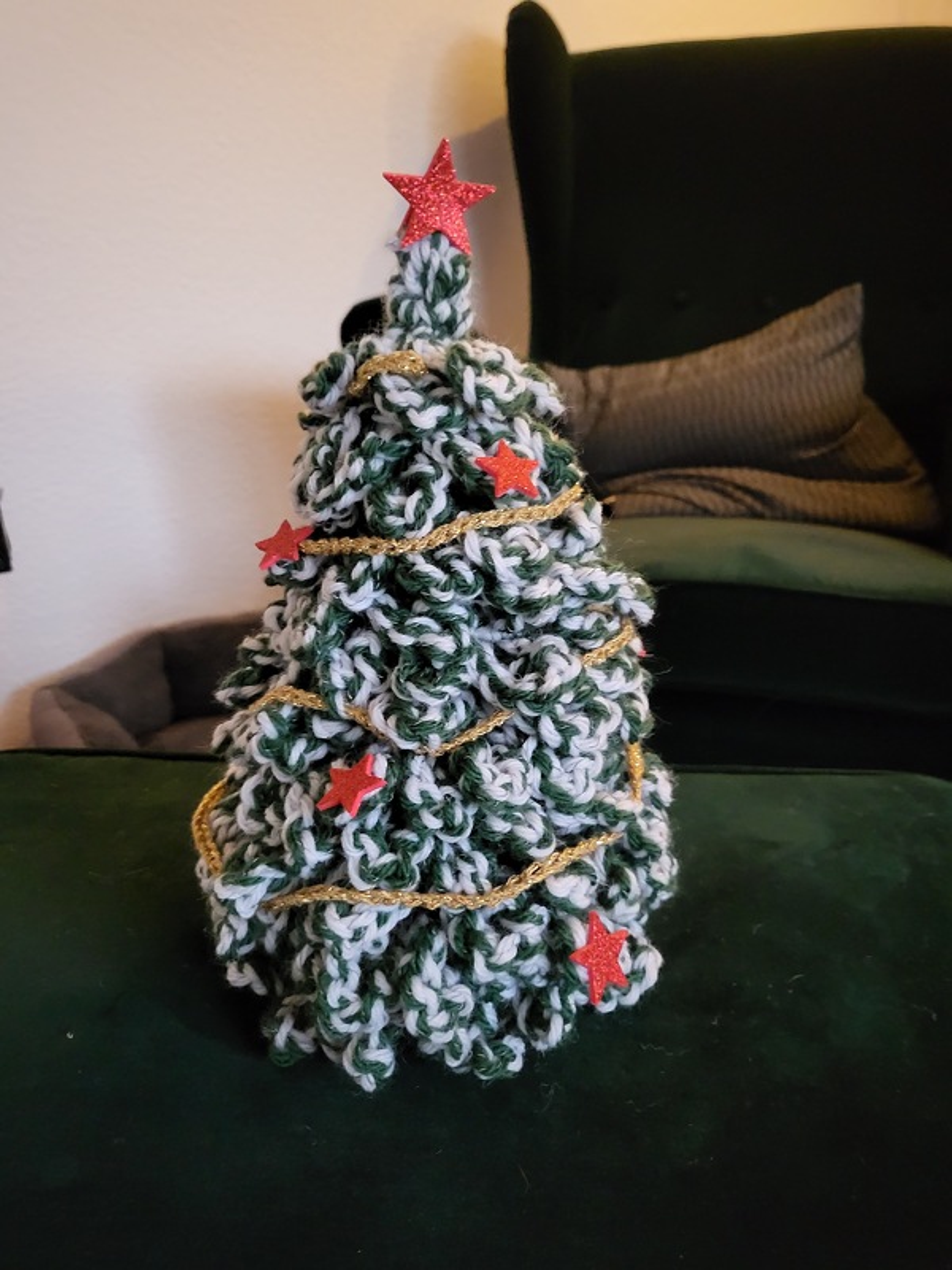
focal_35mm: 26
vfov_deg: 67.3
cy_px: 635
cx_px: 476
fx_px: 953
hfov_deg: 53.1
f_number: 1.8
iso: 1000
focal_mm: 4.25
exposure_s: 1/25
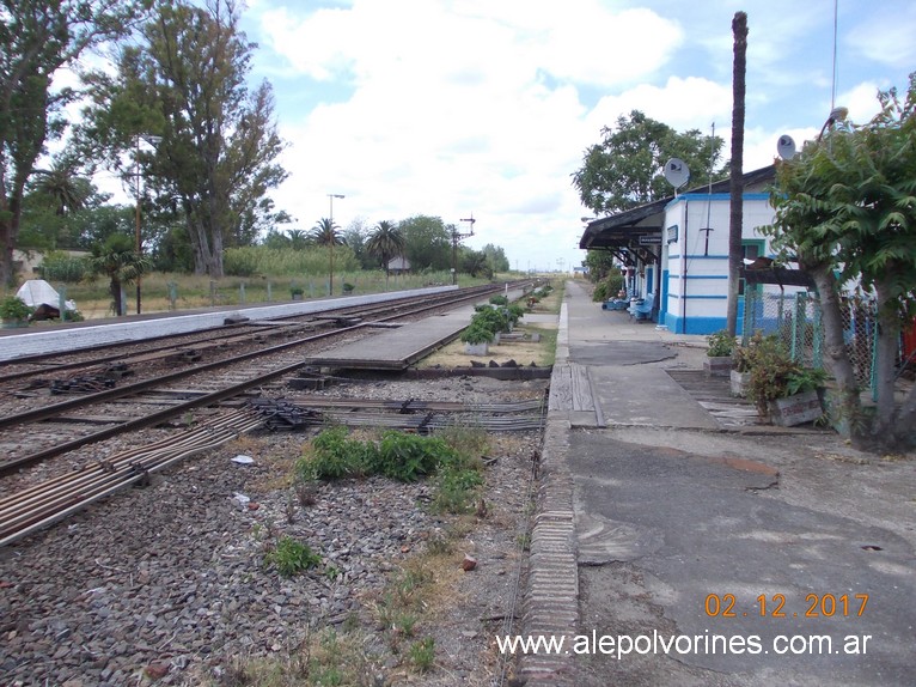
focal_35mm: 28
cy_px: 344
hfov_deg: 63.5
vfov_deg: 49.7
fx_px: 741
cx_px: 458
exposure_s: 1/200
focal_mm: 4
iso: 80
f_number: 5.4
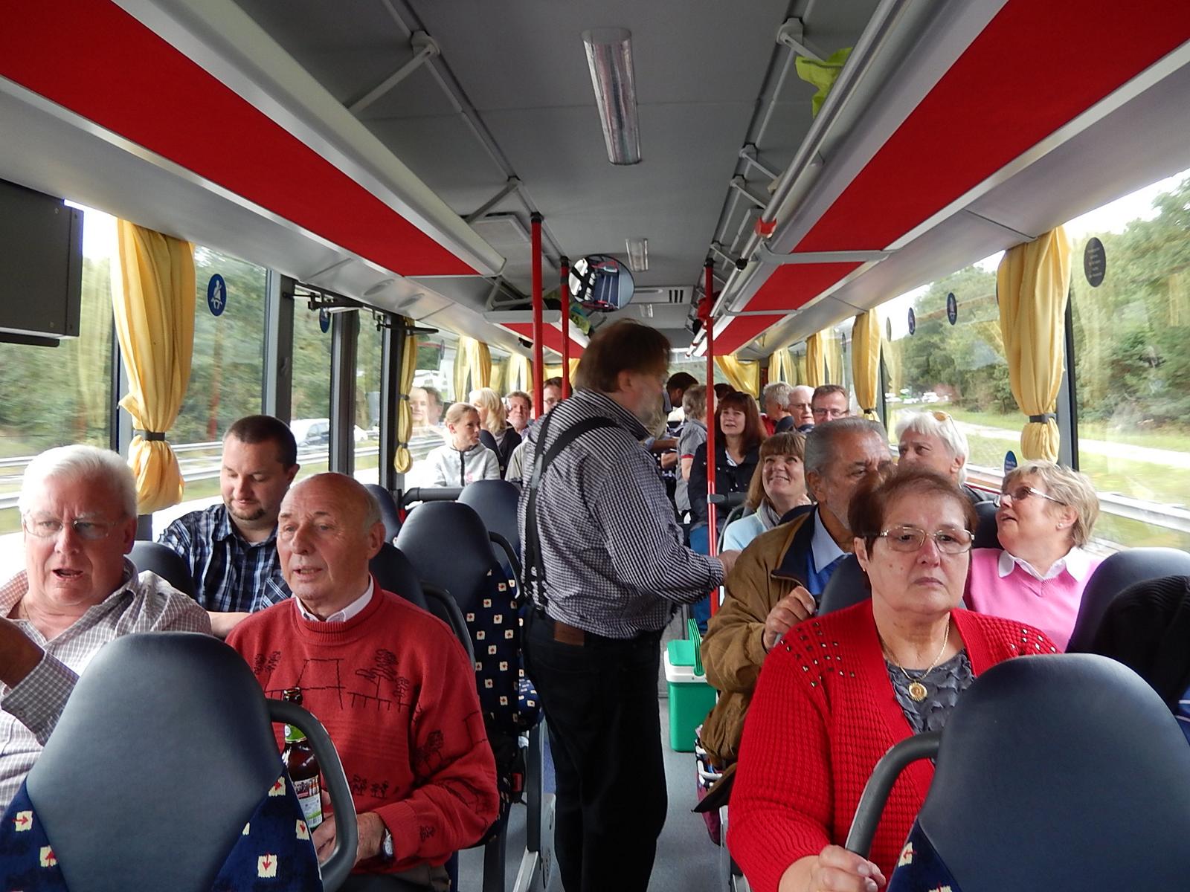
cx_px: 595
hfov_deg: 63.4
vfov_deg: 49.7
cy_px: 446
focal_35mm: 28
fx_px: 963
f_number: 3.6
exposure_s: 1/40
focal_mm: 5.1
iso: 125
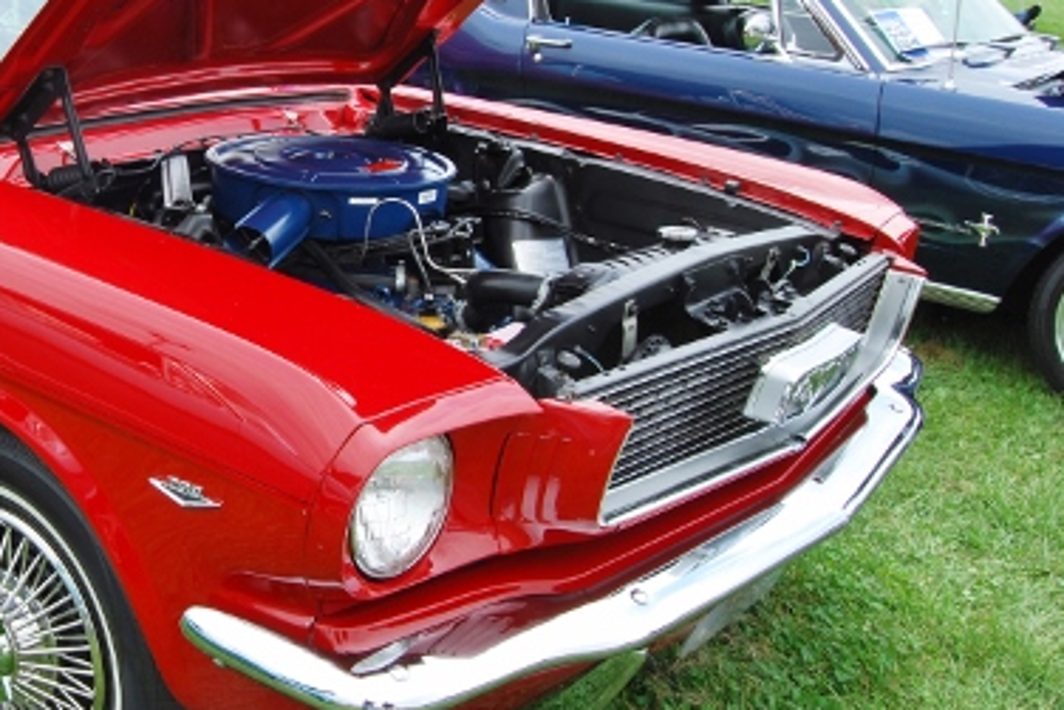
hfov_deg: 40.4
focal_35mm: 46
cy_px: 232
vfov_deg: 29.1
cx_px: 164
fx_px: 1360
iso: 200
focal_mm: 18
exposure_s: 1/80
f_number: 13
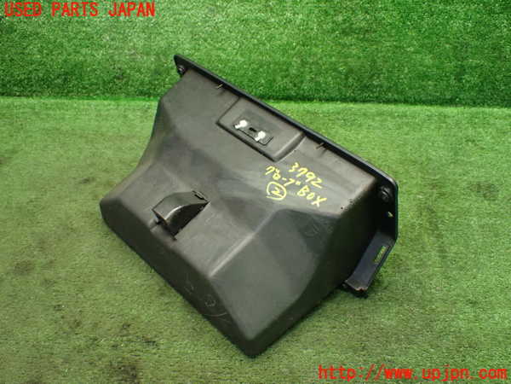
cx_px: 256
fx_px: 561
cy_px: 192
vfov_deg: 37.7
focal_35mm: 38
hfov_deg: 49.0
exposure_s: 1/80
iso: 800
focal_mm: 6.83
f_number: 2.7
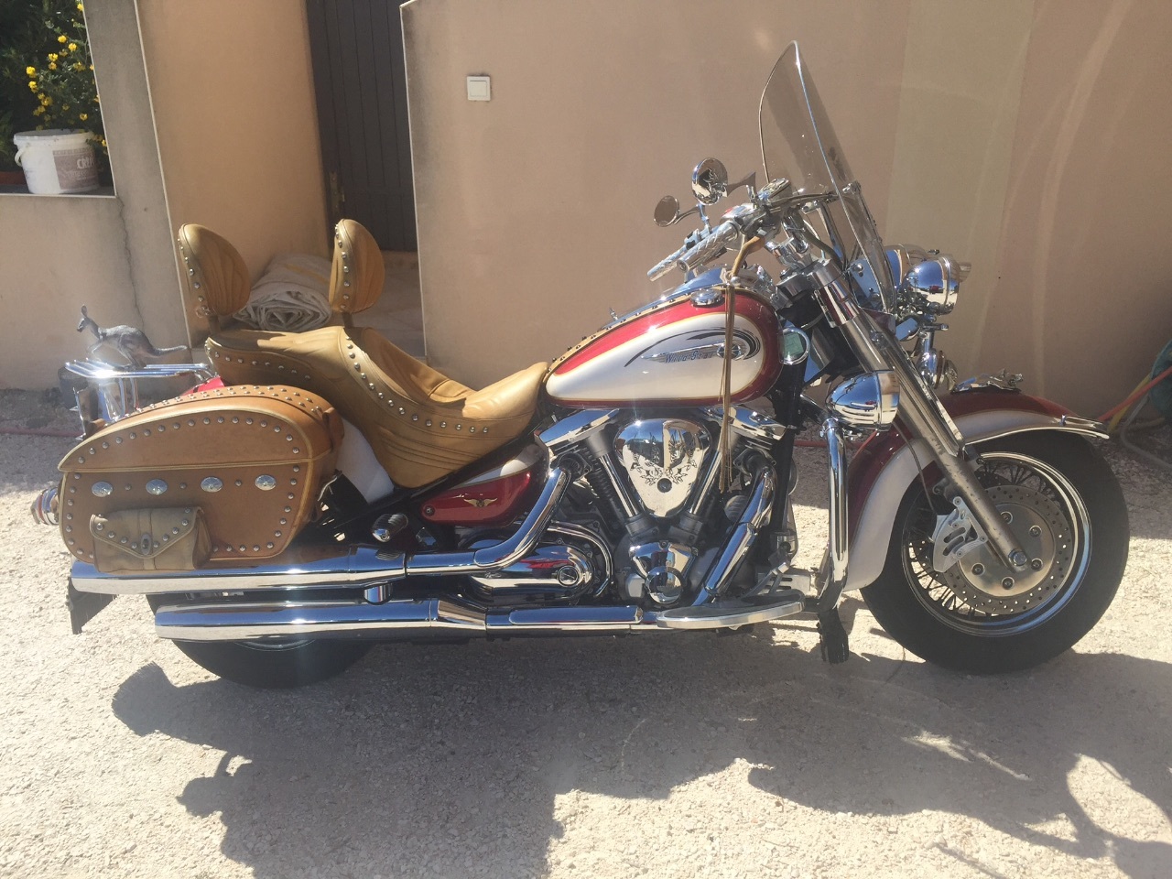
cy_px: 440
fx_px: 982
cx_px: 586
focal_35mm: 29
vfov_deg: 48.2
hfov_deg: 61.7
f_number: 2.2
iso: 32
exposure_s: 1/2083
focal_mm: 4.15
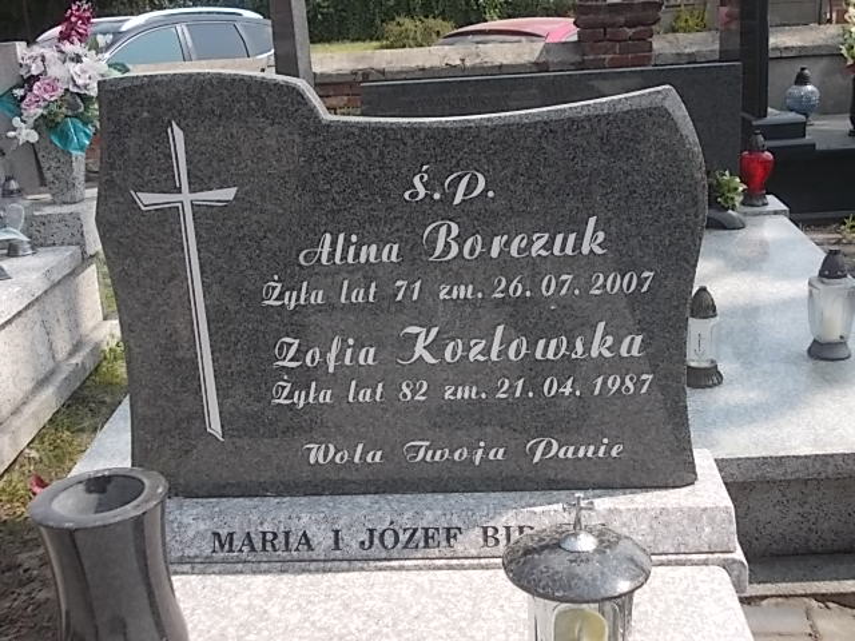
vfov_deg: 33.6
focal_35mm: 43
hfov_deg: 43.9
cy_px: 320
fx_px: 1062
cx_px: 428
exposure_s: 1/500
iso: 80
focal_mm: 6.1
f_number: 3.3
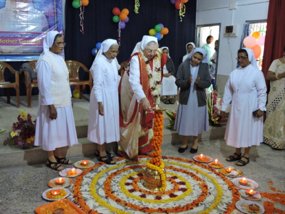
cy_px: 107
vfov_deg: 40.7
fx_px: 288
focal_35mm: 35
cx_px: 142
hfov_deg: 52.6
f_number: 3.8
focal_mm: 6.3
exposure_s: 1/30
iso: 360
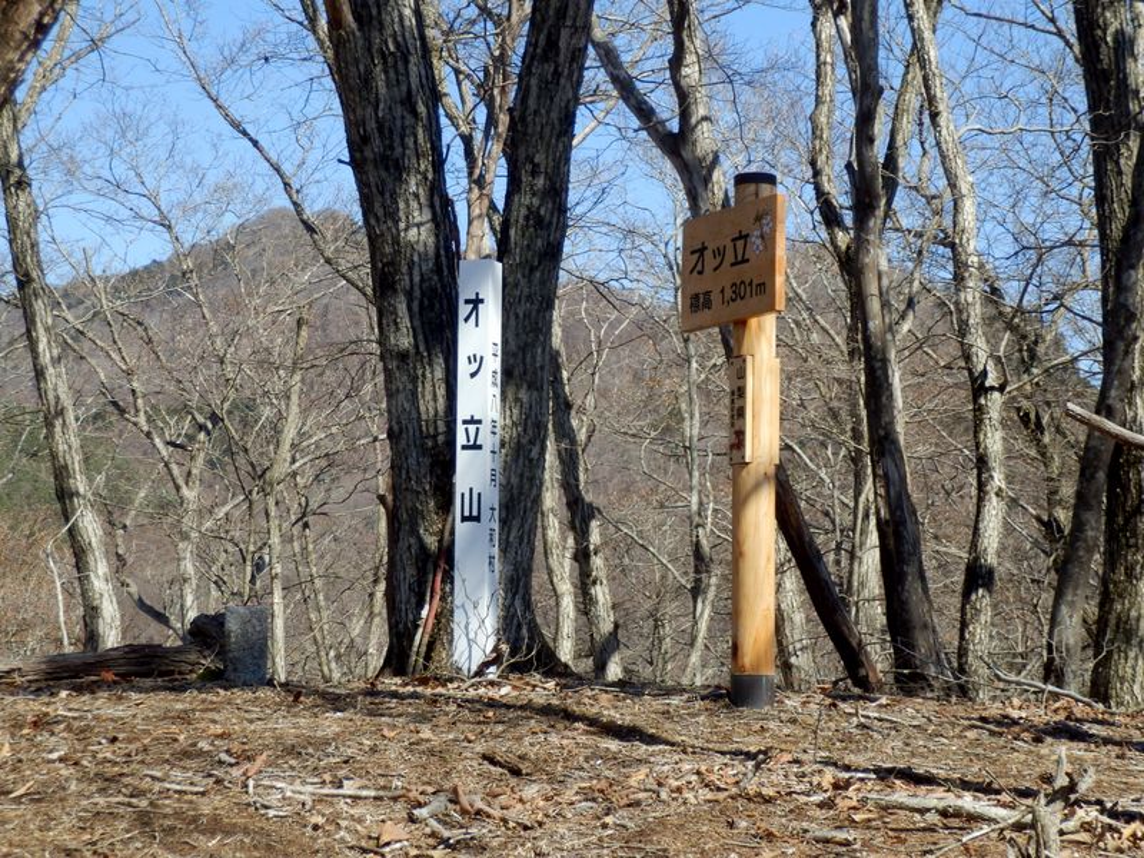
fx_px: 2908
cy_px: 429
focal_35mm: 88
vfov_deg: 16.8
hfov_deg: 22.3
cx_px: 572
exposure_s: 1/250
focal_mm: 15.5
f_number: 5.1
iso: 80
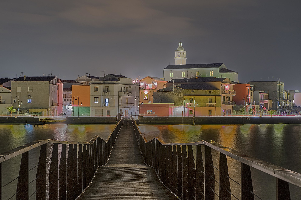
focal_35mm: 69
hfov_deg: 29.2
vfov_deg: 19.7
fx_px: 577
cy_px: 124
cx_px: 132
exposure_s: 57
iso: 400
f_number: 10
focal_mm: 55
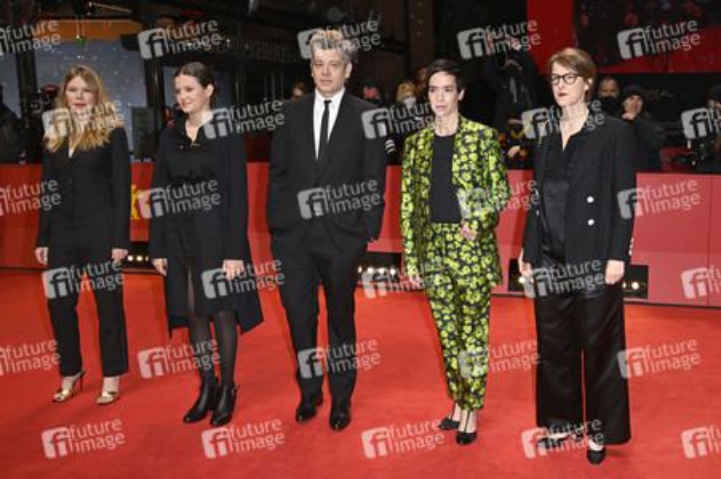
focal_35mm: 32
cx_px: 360
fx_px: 640
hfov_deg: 58.8
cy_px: 240
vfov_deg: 41.1
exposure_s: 1/125
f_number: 5.6
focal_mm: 32
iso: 500
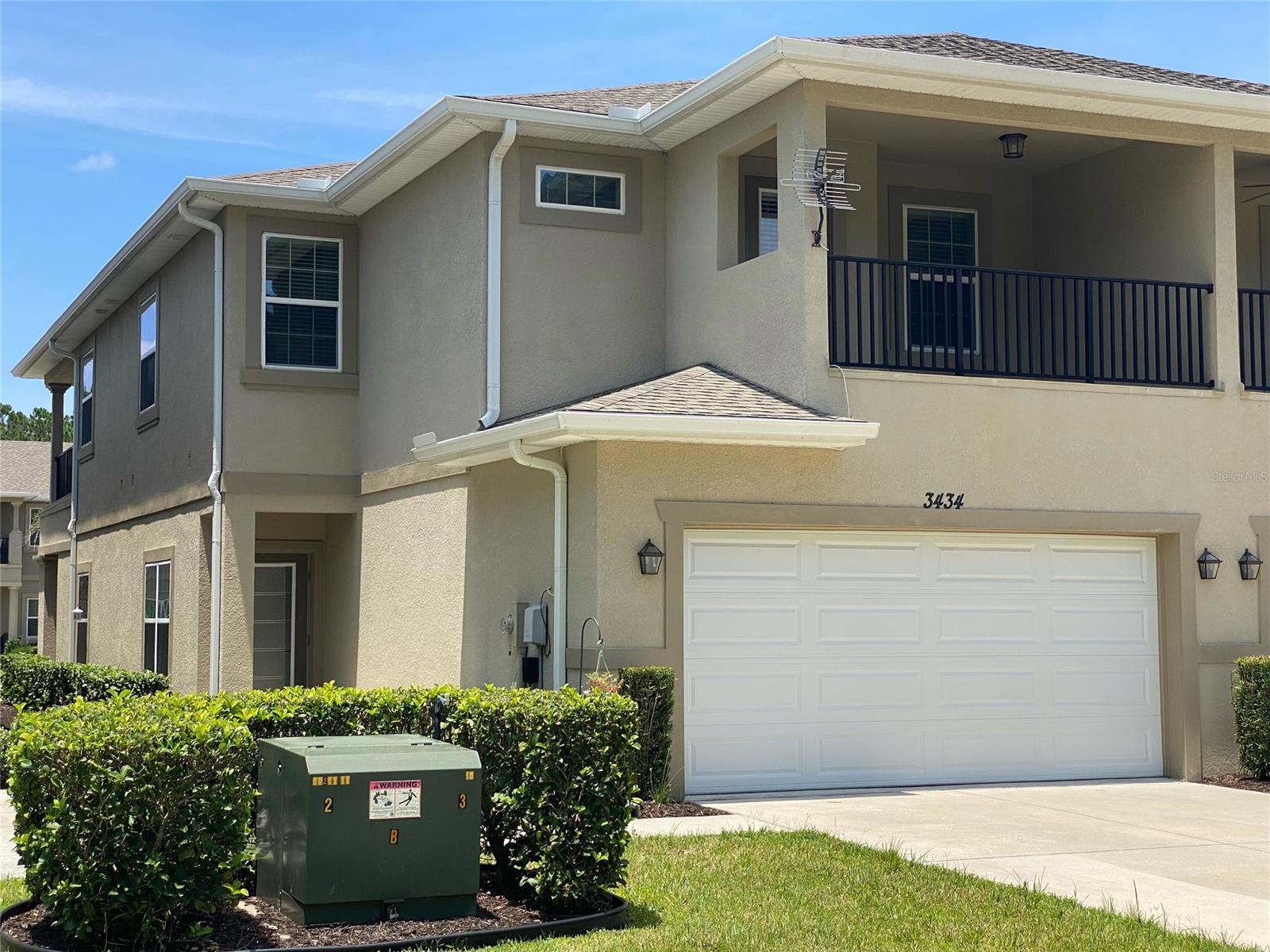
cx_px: 635
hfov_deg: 36.8
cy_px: 476
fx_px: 1908
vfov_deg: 28.0
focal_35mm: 52
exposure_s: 1/1597
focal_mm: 6
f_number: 2
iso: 20
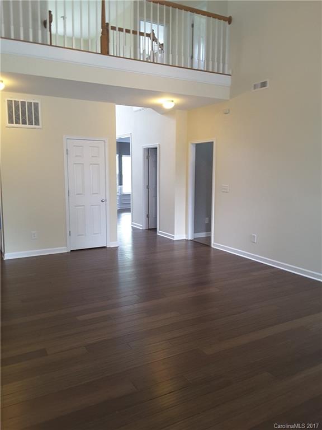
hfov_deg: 45.4
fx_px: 384
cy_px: 215
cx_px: 161
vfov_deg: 58.4
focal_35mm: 31
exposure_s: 1/24
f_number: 1.9
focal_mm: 2.9
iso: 125
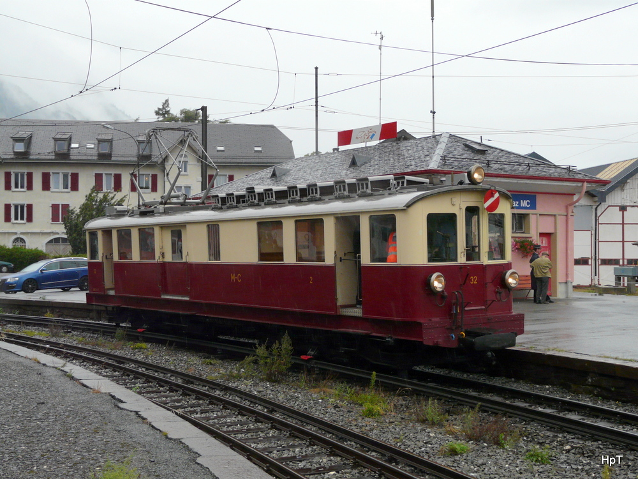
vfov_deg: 29.7
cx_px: 319
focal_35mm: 49
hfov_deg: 38.9
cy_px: 240
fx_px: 903
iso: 160
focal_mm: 8.1
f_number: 3.2
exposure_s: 1/160
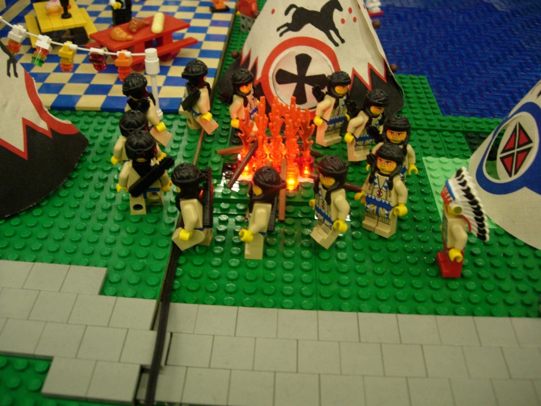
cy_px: 205
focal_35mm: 39
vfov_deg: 36.8
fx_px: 610
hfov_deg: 47.9
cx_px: 271
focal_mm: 7.8
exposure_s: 1/14.6
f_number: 2.8
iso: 200
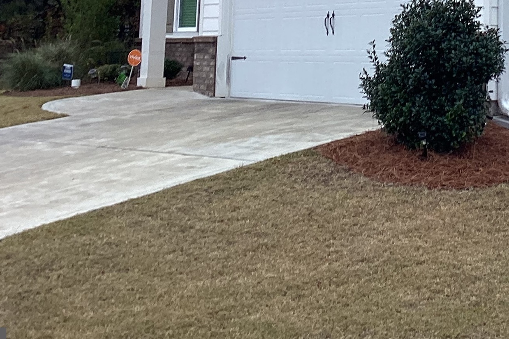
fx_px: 1131
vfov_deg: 16.2
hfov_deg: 24.3
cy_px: -99
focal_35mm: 80
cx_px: 496
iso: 25
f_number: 2.4
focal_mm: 3.3
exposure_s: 1/230
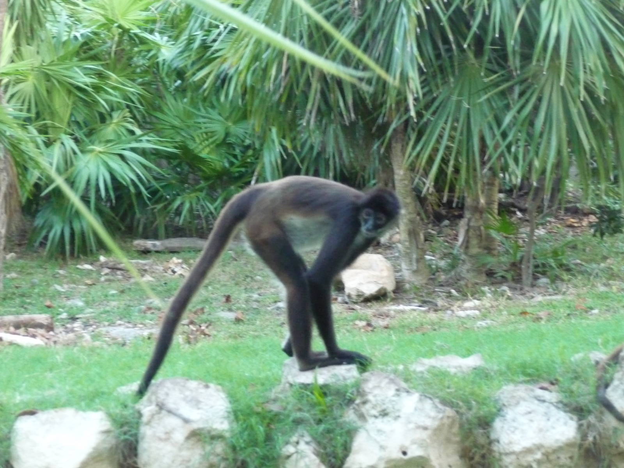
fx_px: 2019
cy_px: 234
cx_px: 312
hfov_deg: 17.6
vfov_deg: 13.2
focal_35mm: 112
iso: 800
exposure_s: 1/60
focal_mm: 19.1
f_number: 4.7
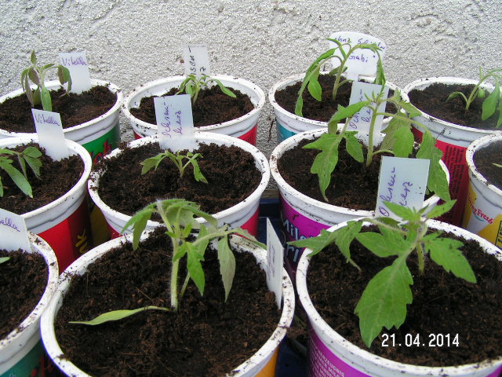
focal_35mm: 38
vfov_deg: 37.7
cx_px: 251
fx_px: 551
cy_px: 188
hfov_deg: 49.0
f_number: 4.5
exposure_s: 1/100
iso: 50
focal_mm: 5.8
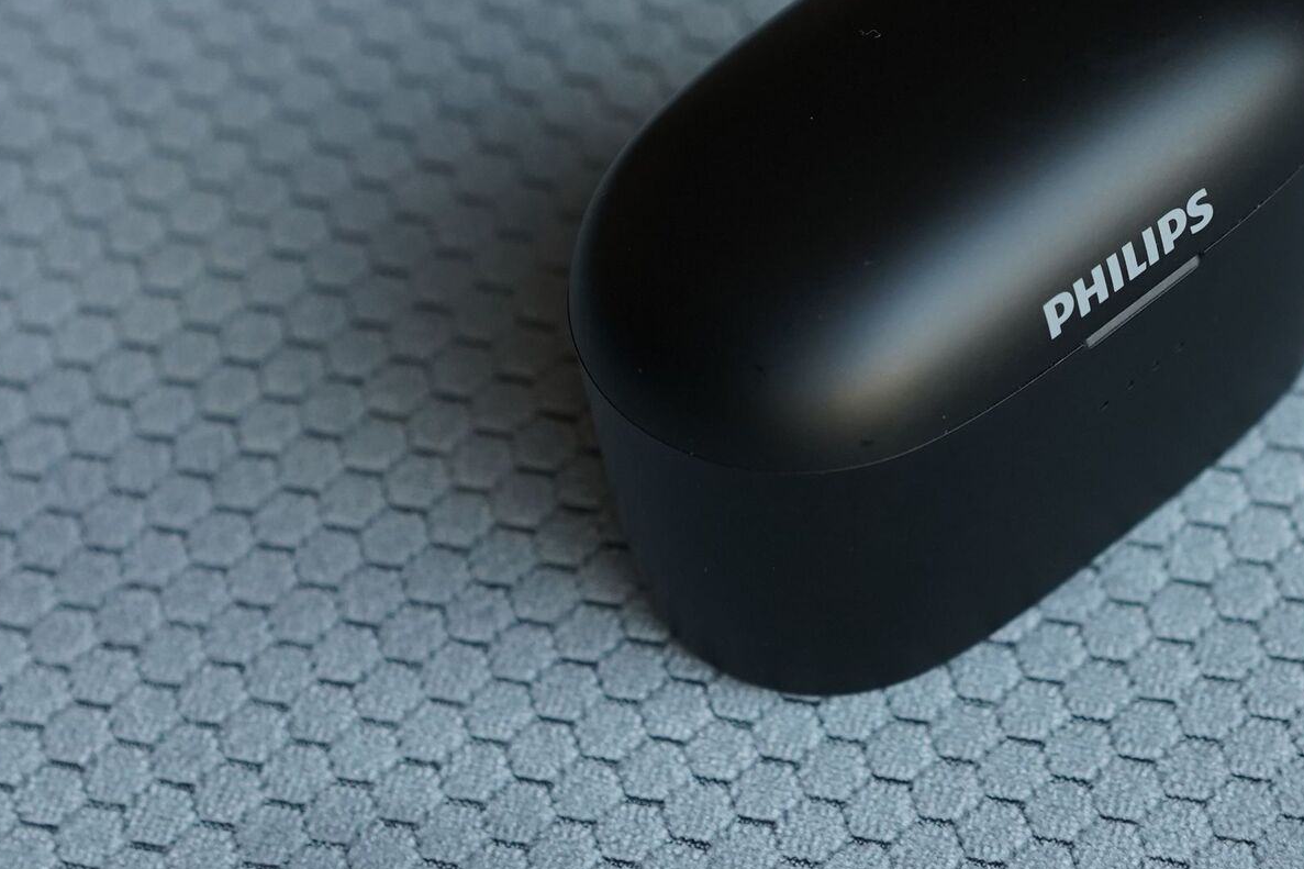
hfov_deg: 22.6
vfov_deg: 15.3
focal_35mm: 89
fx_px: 3223
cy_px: 312
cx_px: 1038
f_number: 4
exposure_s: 1/250
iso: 1000
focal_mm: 55
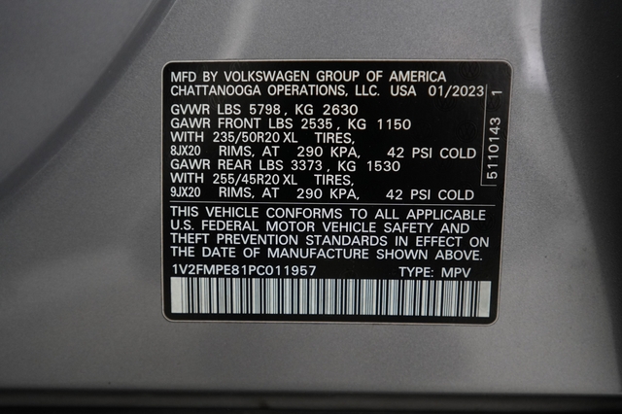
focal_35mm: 28
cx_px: 311
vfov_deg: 46.4
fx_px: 484
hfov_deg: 65.5
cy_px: 207
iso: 2000
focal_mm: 28
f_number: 2.8
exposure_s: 1/60
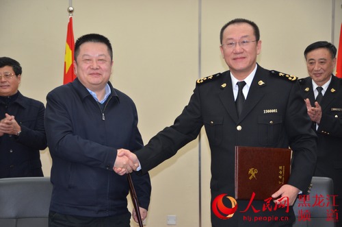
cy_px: 114
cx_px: 171
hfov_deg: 21.0
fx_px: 924
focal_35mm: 98
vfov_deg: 14.0
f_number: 5
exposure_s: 1/60
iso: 800
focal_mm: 65
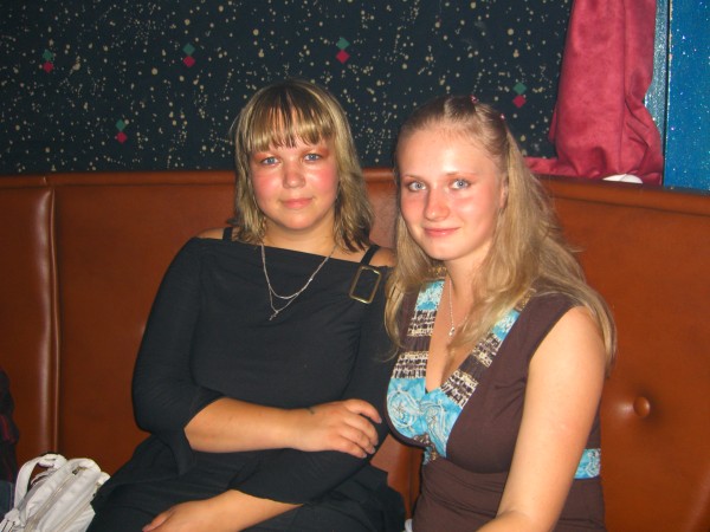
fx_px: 779
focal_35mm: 38
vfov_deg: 37.7
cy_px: 266
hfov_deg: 49.0
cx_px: 355
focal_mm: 7.9
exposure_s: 1/60
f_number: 2.8
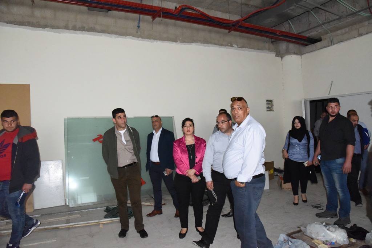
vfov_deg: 53.1
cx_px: 186
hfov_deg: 73.7
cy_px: 124
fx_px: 248
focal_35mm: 24
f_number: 9
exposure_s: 1/200
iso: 10000
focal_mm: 24
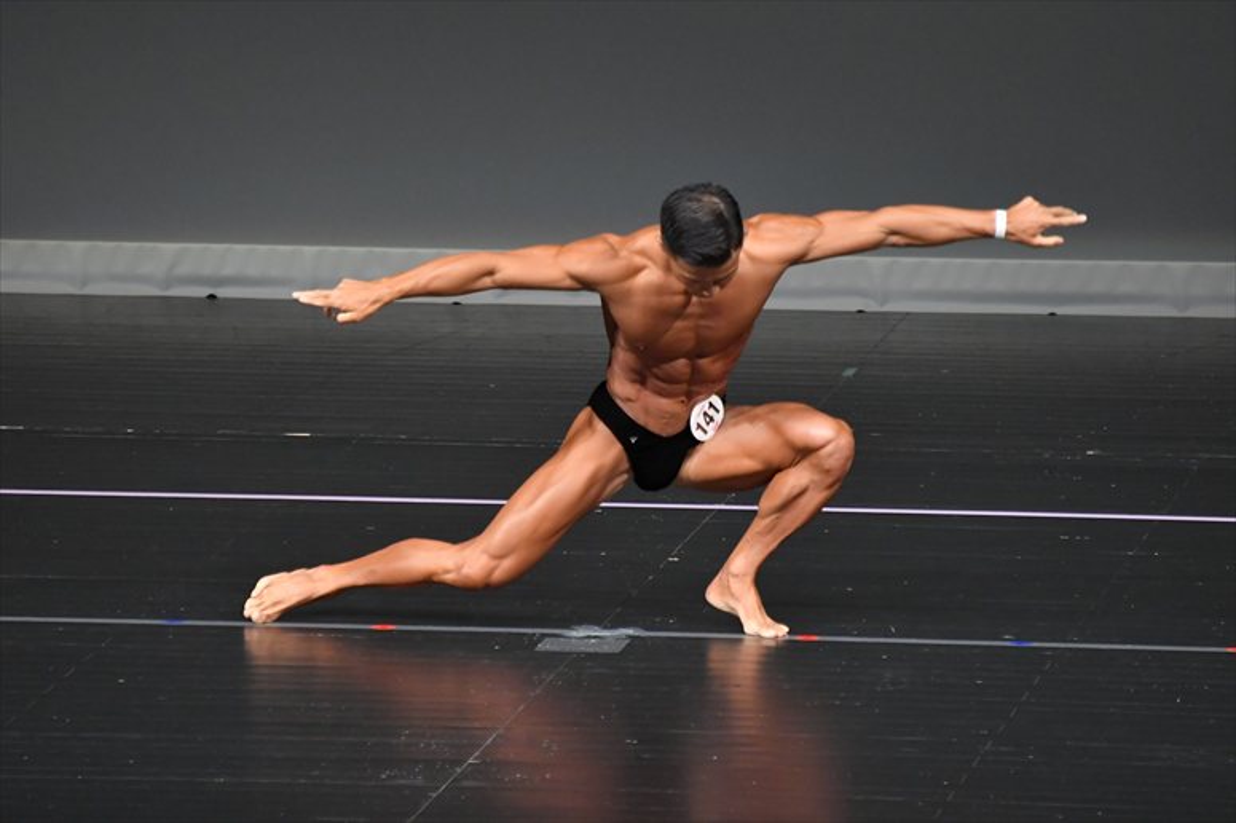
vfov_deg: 3.1
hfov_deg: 4.6
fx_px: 15443
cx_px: 618
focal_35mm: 450
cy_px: 412
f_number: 5.6
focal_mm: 300
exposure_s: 1/400
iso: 4000
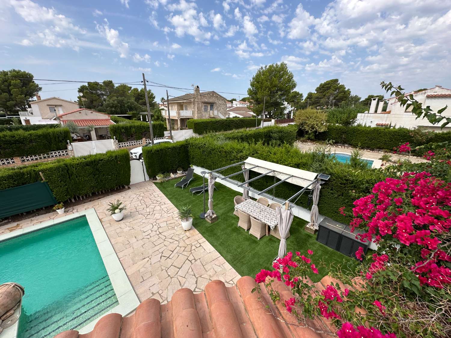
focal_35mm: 14
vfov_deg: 85.7
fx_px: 182
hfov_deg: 102.1
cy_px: 169
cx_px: 226
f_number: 2.2
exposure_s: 1/1062
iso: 50
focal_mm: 2.22
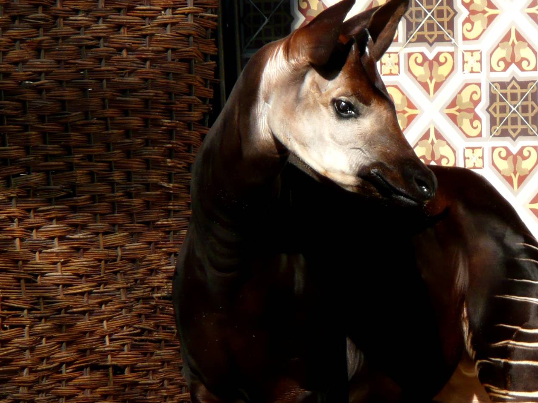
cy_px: 227
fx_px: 5518
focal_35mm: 355
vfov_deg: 4.2
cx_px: 262
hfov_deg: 5.6
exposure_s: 1/320
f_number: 4.9
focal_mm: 46
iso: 100
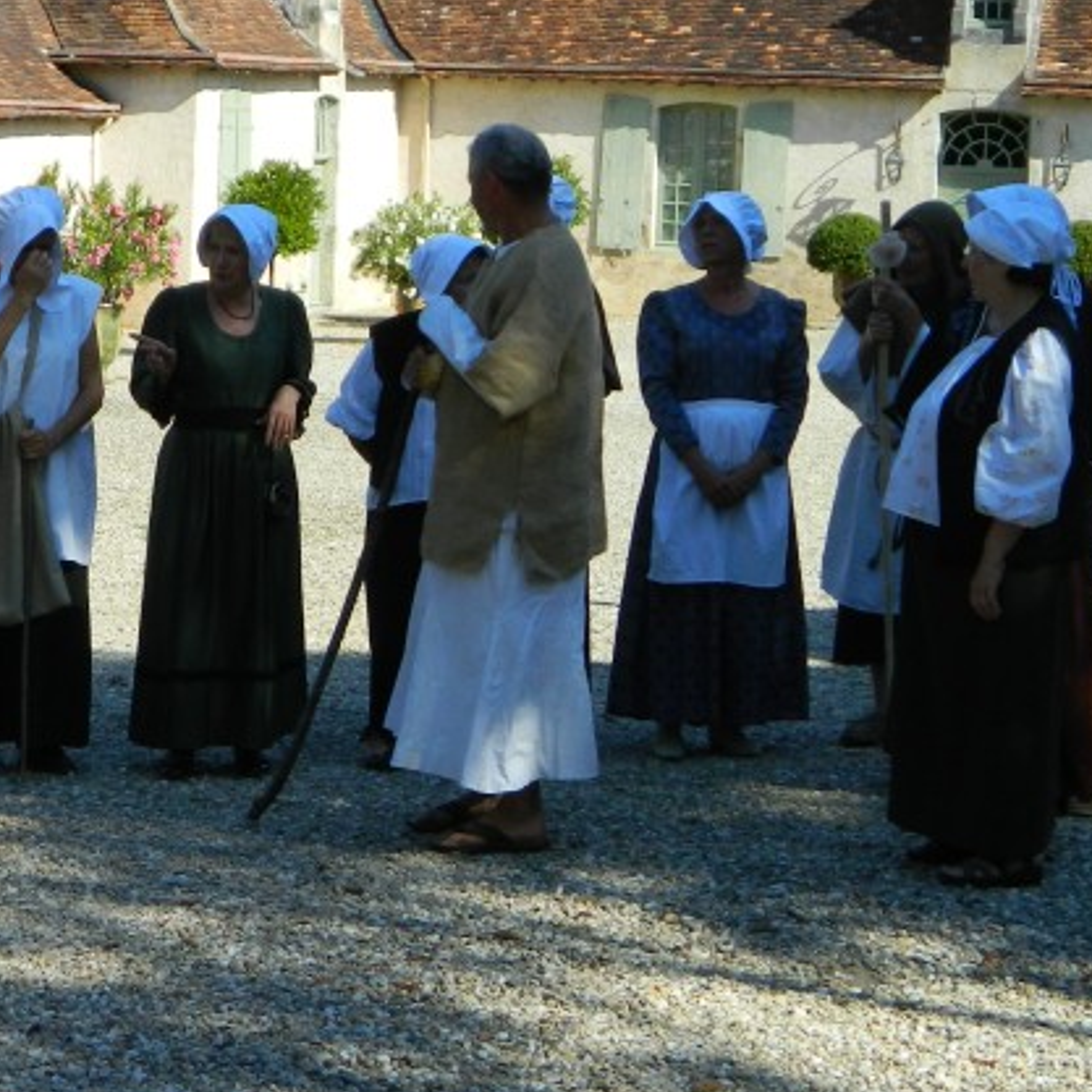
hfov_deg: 16.9
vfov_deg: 17.0
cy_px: 414
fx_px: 3640
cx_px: 189
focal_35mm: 102
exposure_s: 1/640
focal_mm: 8.4
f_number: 3.6
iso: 80
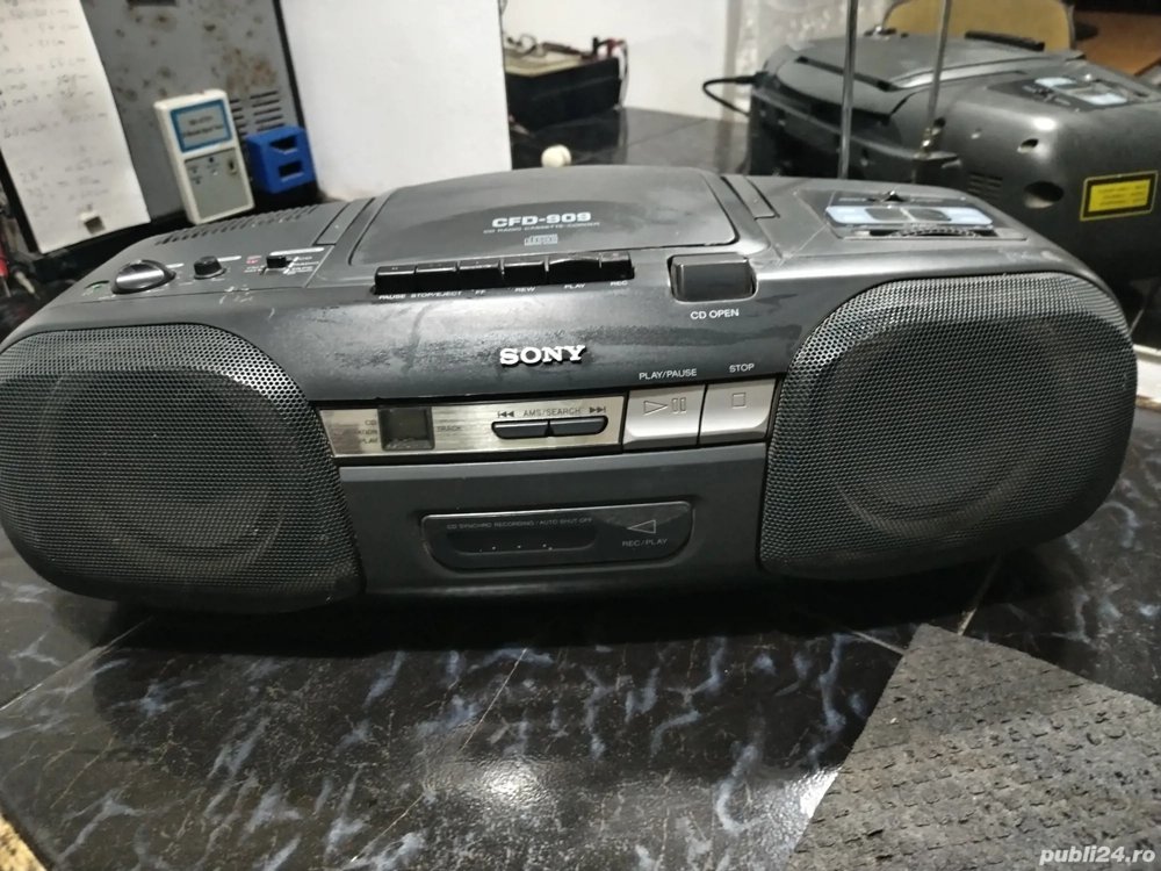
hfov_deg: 67.3
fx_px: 872
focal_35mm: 26
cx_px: 580
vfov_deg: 53.1
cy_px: 436
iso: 841
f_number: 1.8
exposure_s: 1/25
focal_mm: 4.75
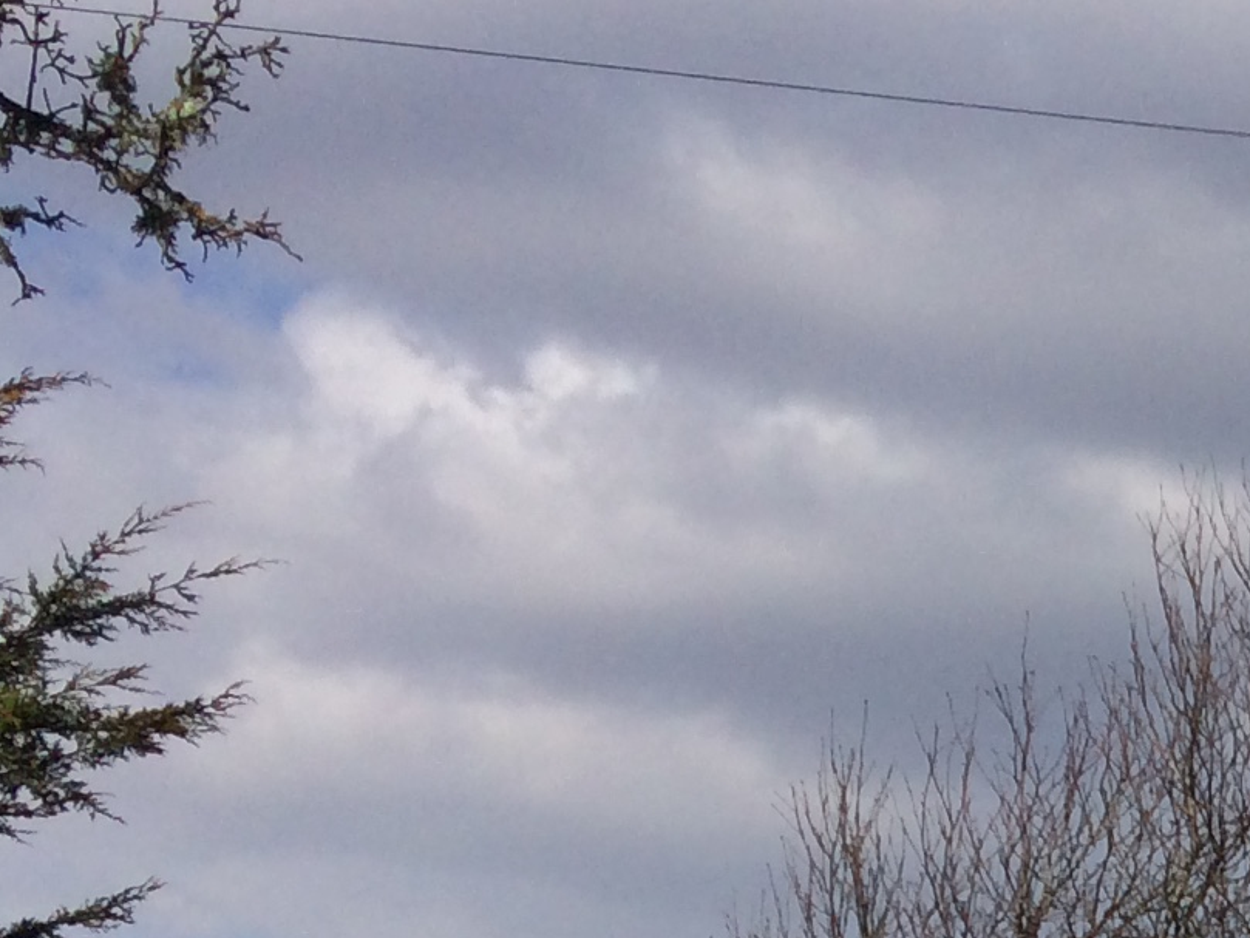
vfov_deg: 11.9
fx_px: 4226
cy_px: 1545
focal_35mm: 117
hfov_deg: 15.1
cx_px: 2089
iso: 40
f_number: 2.2
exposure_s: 1/5882
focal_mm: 4.15
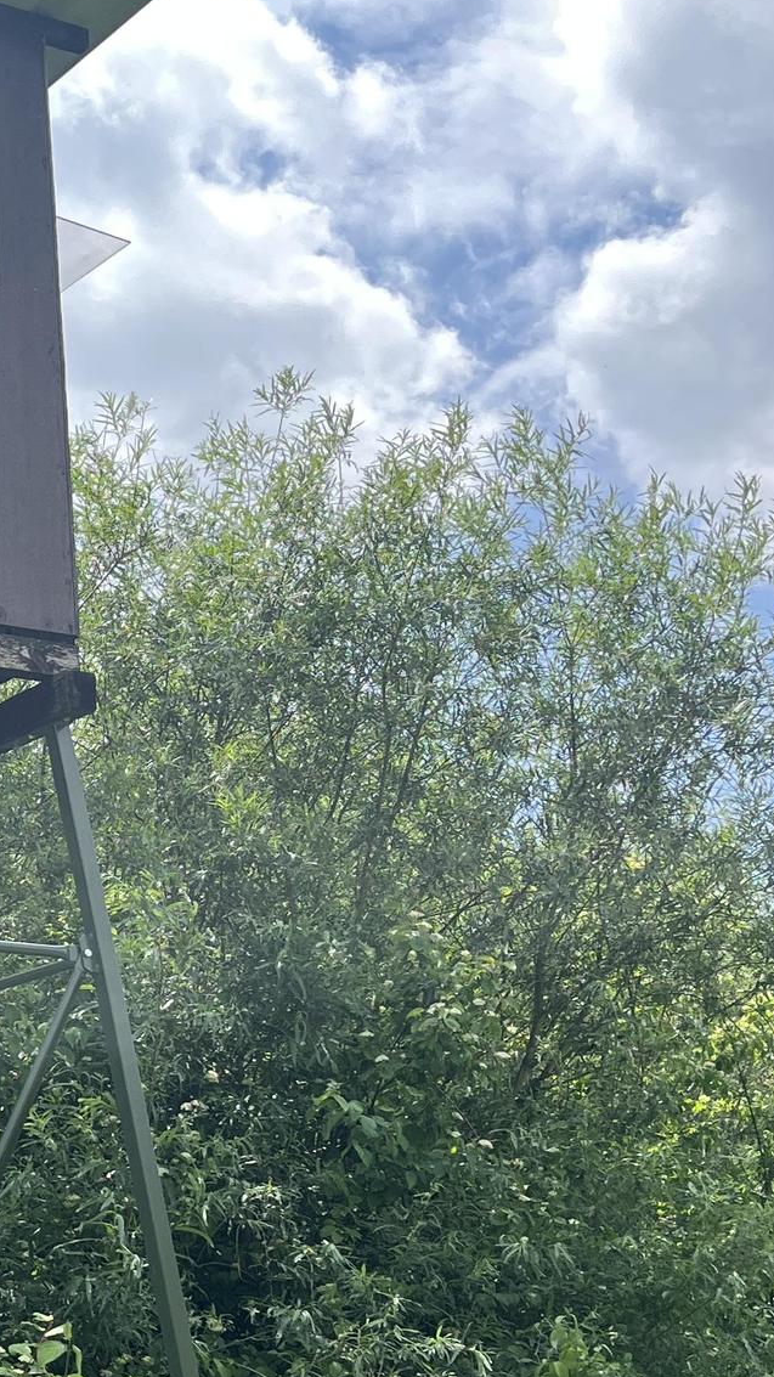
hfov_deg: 17.1
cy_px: 896
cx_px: -374
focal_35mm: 64
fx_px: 2336
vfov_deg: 32.6
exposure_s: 1/1086
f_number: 1.6
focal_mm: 5.1
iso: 50
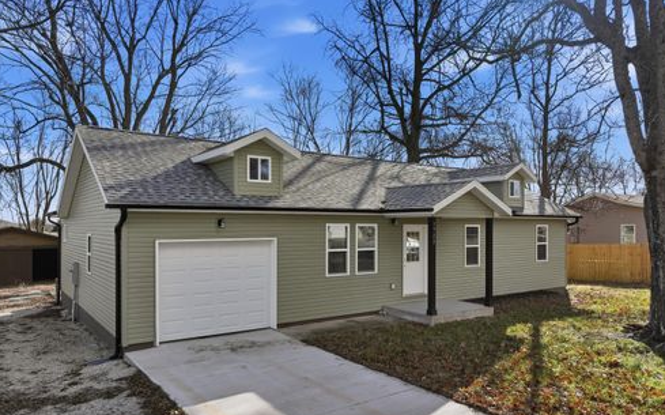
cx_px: 328
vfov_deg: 47.5
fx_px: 471
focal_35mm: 26
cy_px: 227
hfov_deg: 70.4
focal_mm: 12.3
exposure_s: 1/160
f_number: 4.5
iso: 100
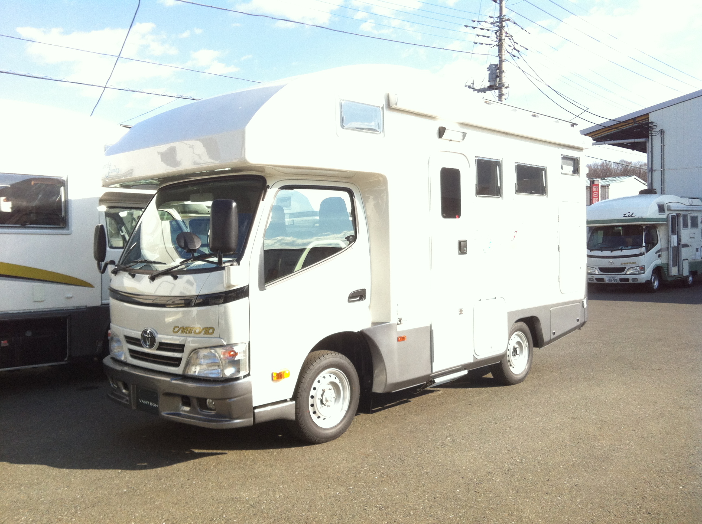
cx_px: 351
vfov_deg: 40.6
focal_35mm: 35
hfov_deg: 52.7
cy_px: 262
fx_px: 709
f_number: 2.8
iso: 80
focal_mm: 3.85
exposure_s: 1/580
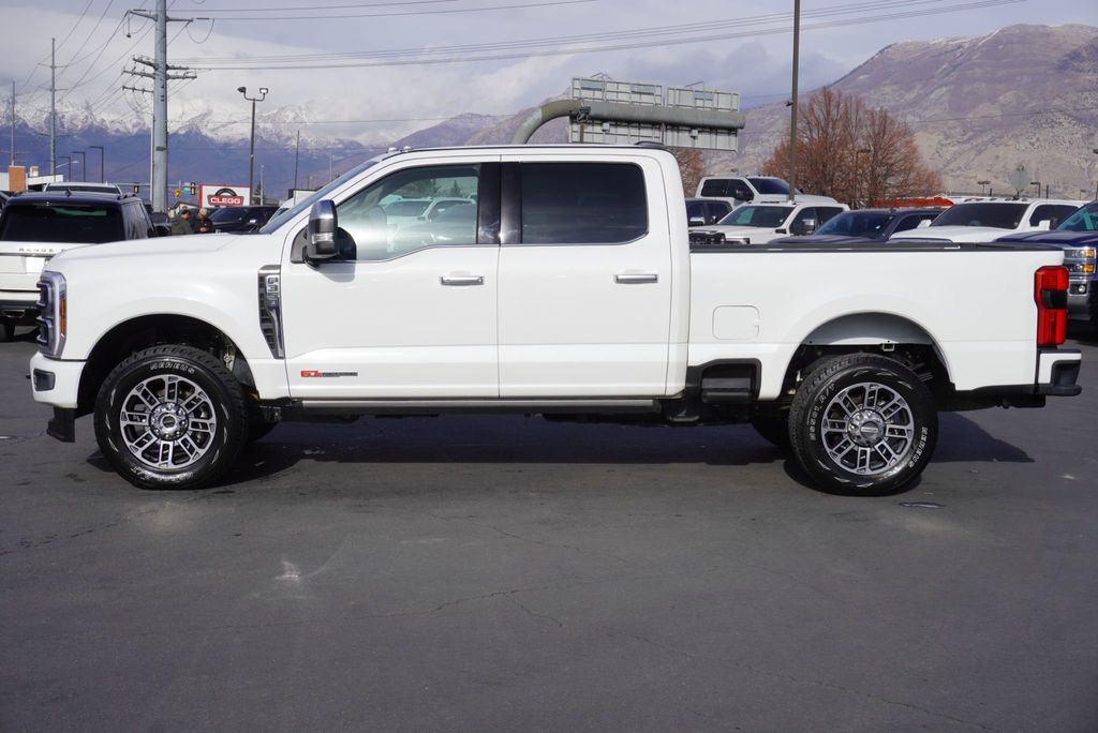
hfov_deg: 42.3
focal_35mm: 46
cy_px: 366
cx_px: 549
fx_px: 1419
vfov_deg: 29.0
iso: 100
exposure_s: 1/250
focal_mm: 31
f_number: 11
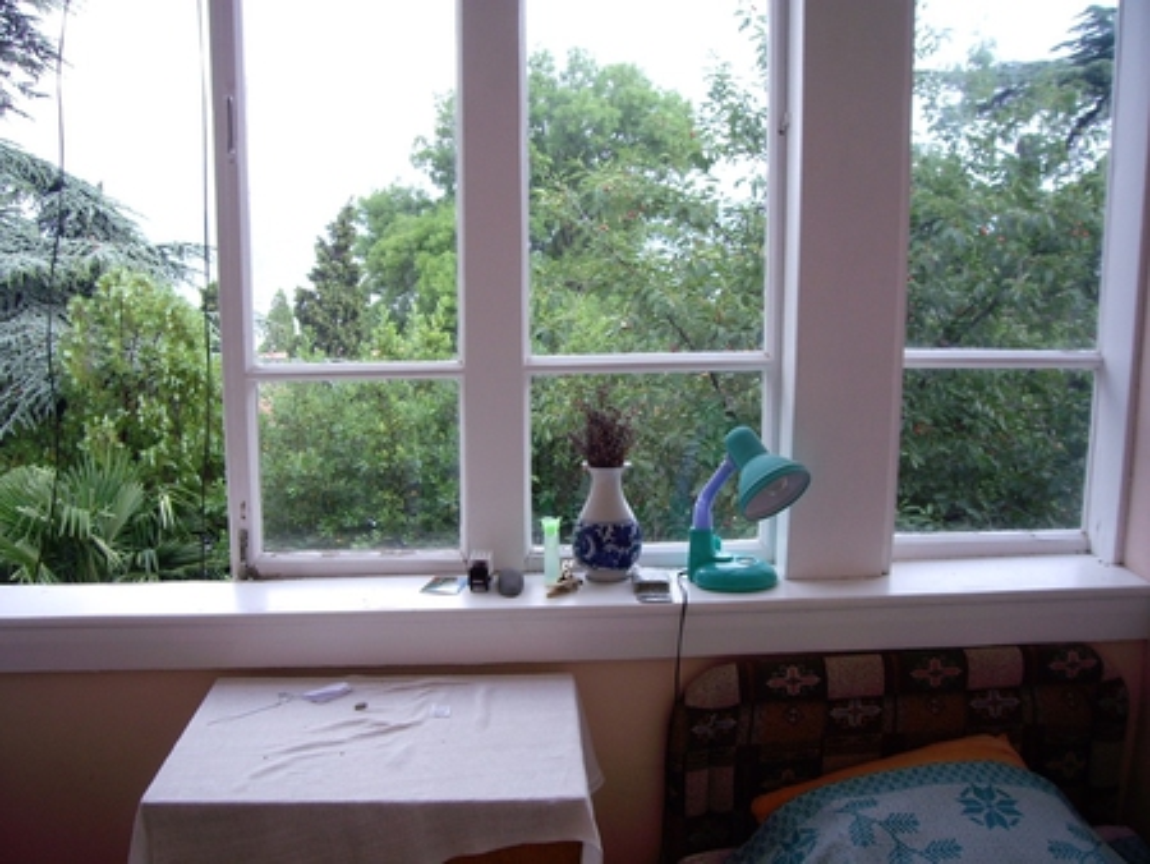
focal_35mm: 38
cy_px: 432
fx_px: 1263
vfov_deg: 37.8
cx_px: 575
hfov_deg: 49.0
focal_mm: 6.2
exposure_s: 1/80
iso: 64
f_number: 4.3
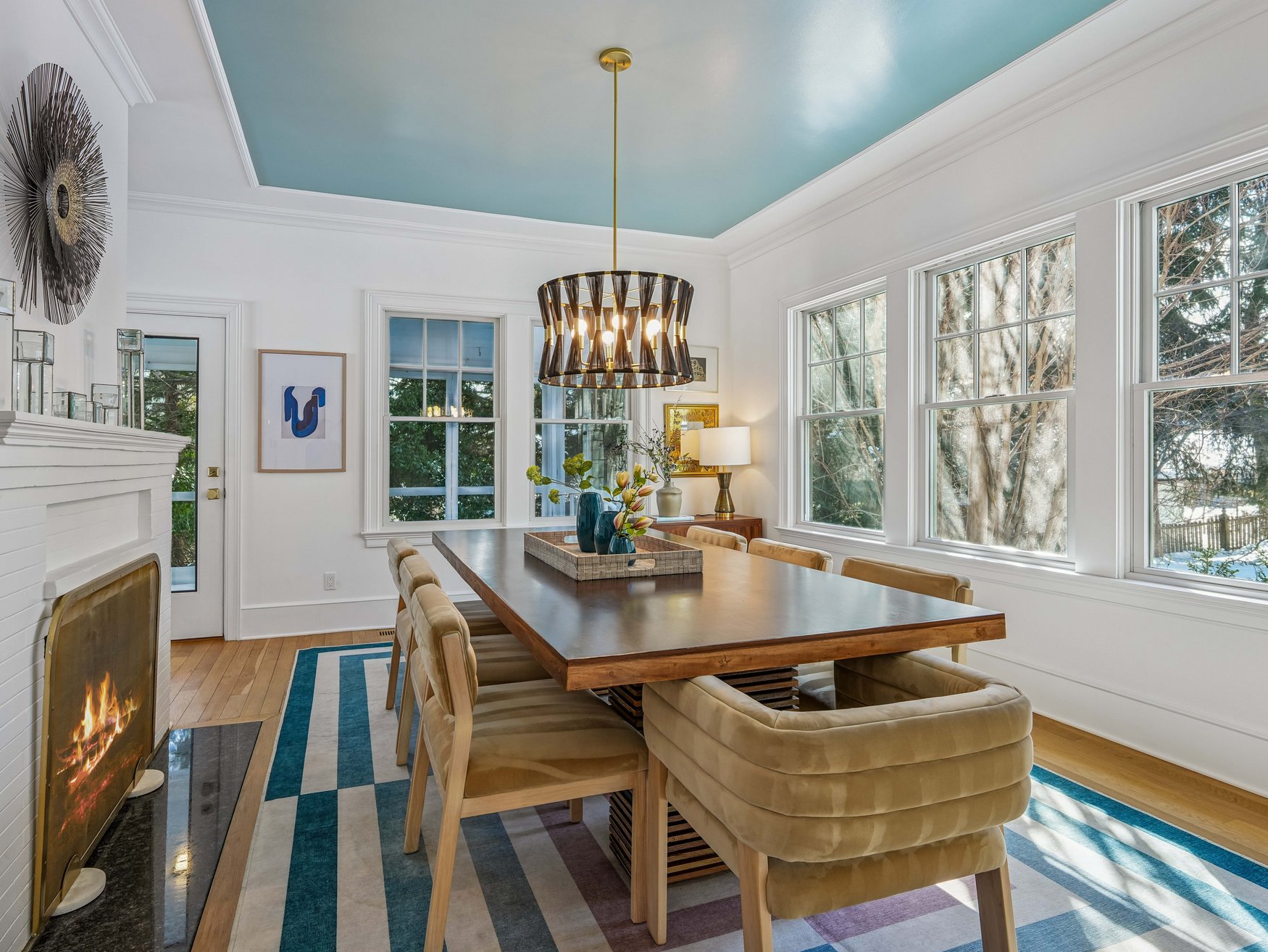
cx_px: 567
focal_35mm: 18
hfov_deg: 87.4
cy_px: 472
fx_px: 659
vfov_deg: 71.6
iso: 400
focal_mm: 16
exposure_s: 1/25
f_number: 8
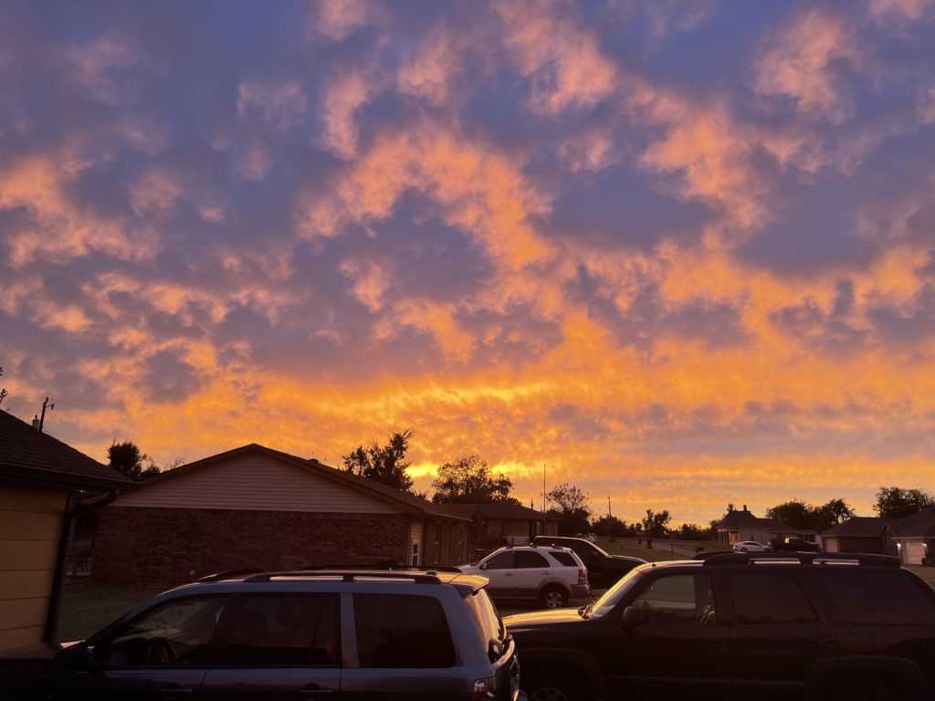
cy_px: 350
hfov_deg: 67.3
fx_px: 702
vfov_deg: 53.1
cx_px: 468
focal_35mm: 26
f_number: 1.6
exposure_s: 1/121
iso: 64
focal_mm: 4.2
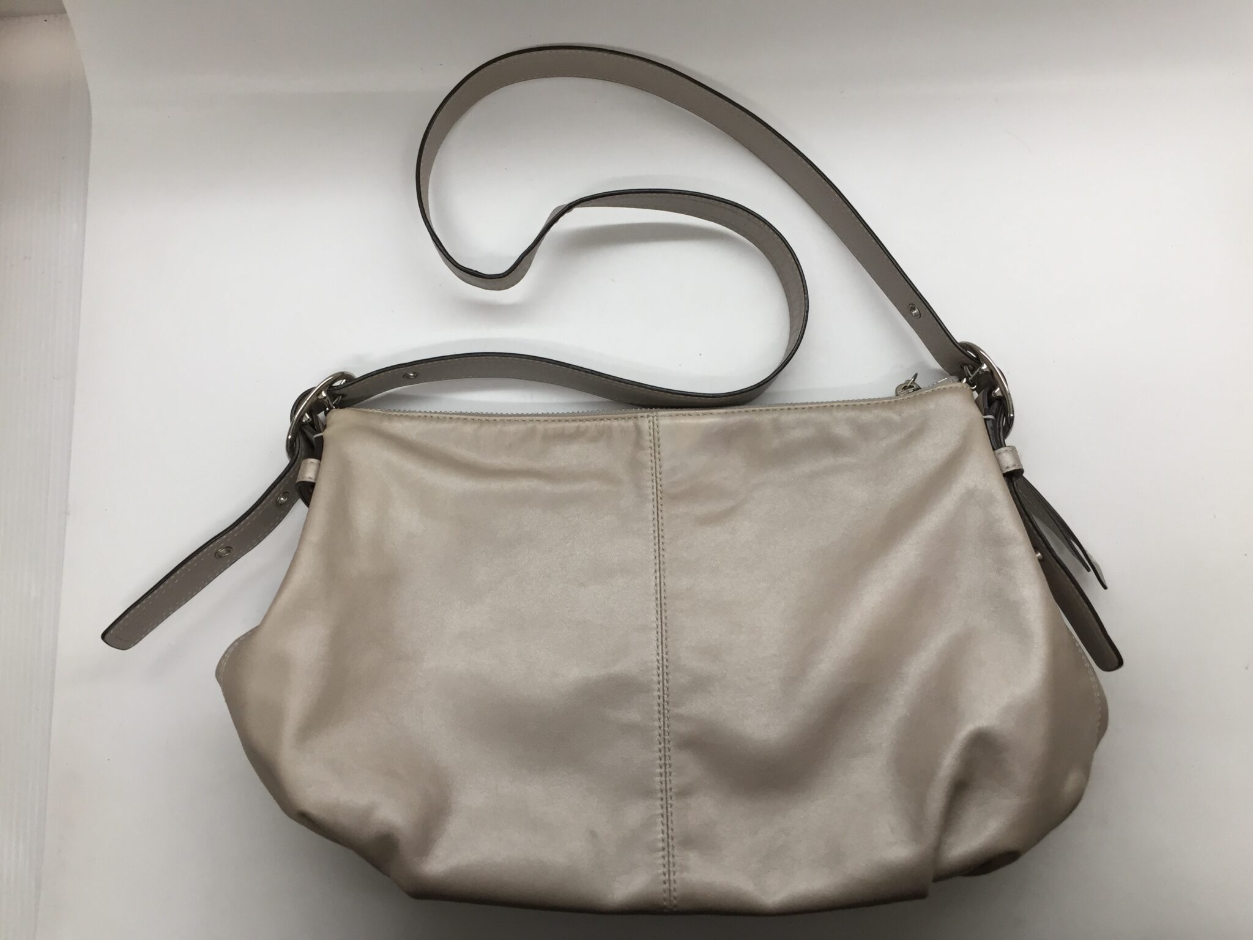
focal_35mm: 29
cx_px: 626
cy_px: 470
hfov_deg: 61.7
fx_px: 1050
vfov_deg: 48.2
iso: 32
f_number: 2.2
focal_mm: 4.15
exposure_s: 1/40
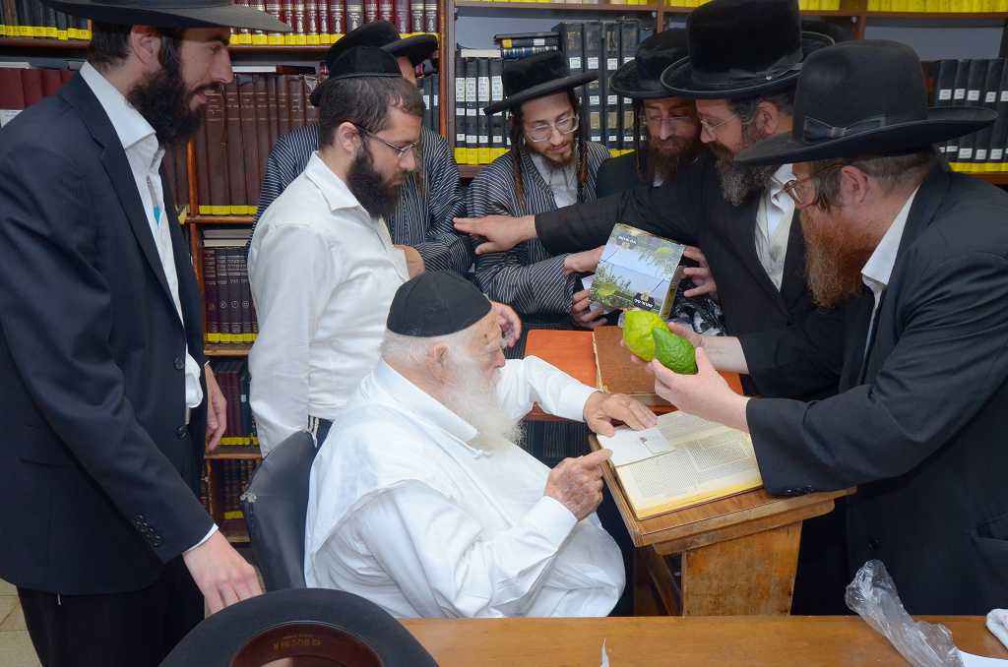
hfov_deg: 57.3
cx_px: 504
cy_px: 334
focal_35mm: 33
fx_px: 922
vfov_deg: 39.8
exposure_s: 1/160
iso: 800
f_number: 8
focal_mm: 22
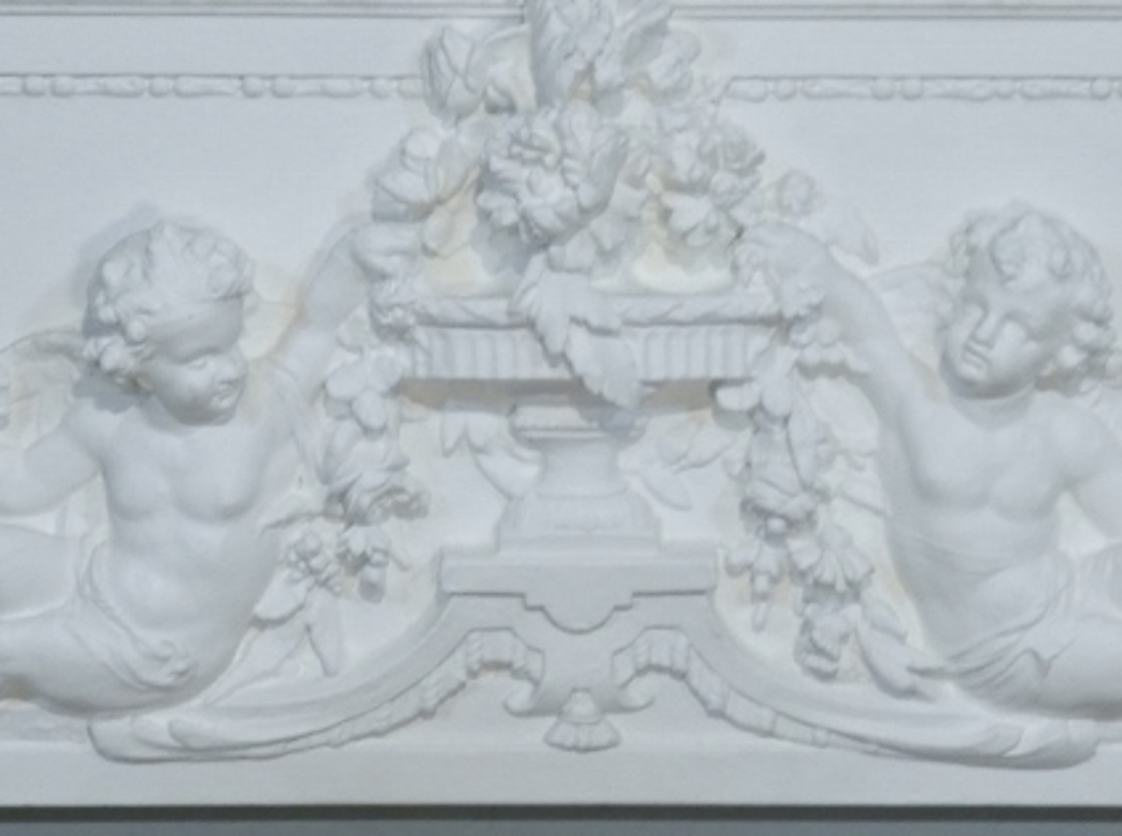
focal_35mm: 111
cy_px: 491
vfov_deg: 13.3
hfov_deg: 17.8
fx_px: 3590
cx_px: 590
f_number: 3.8
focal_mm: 8.2
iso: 200
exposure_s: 1/80
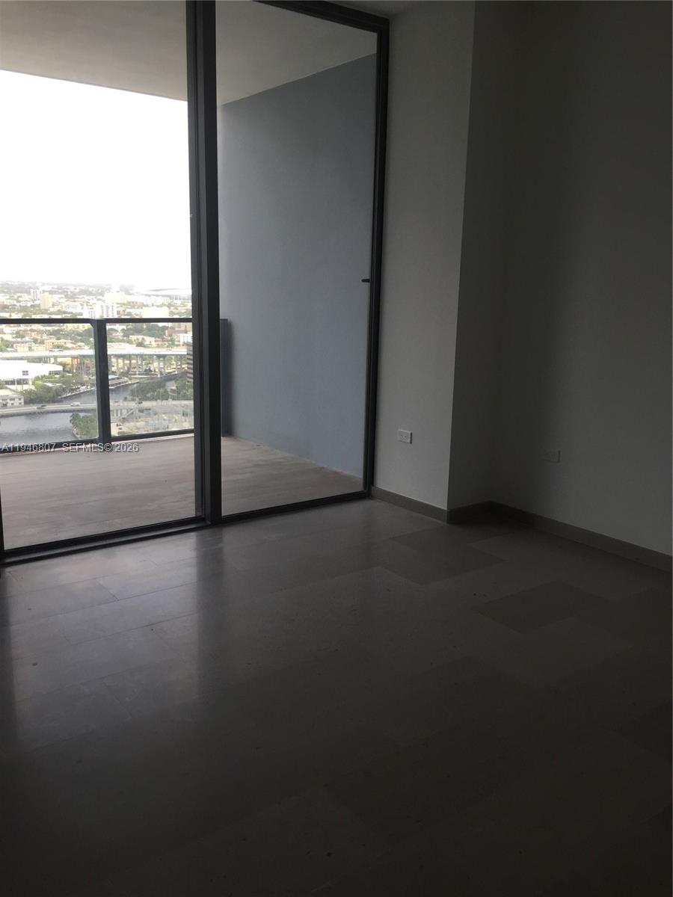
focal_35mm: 29
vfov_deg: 61.7
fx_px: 752
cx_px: 336
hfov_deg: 48.2
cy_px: 448
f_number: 2.2
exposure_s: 1/233
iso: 32
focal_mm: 4.15
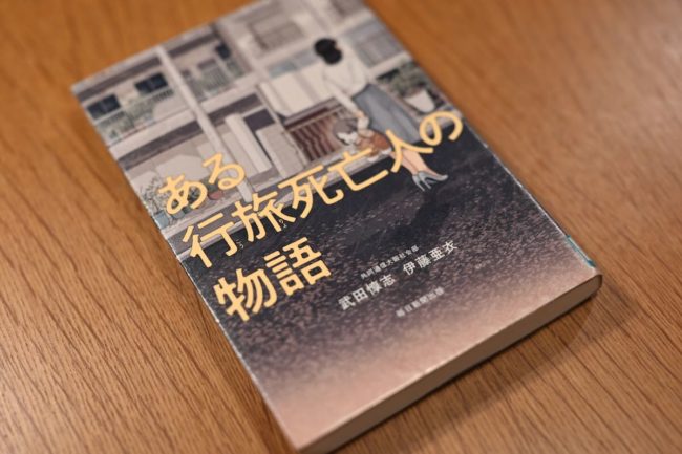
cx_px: 341
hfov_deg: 39.6
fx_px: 947
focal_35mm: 50
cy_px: 227
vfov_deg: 27.0
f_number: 2.2
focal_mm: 50
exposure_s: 1/50
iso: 500
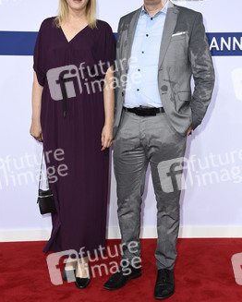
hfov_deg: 27.6
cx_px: 121
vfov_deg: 34.0
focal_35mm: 55
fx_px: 492
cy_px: 125
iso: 800
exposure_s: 1/200
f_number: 5.6
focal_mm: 48
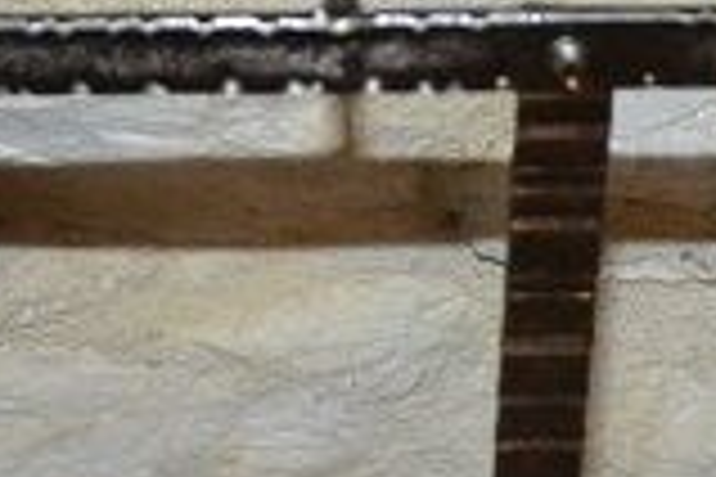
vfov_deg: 7.5
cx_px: 612
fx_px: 3637
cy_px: 367
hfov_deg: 11.2
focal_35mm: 183
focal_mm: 21
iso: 1400
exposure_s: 1/60
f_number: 3.8
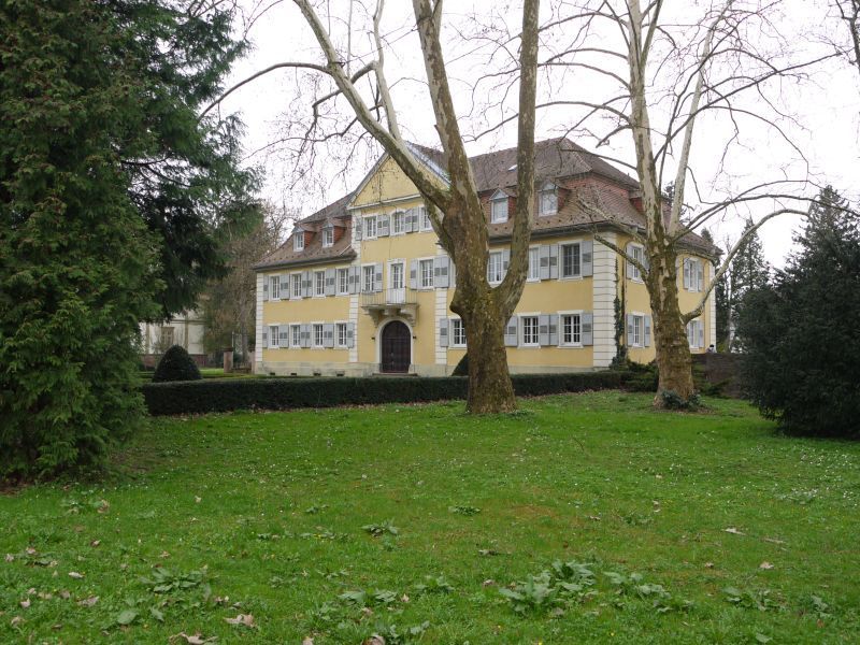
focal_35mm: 34
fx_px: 845
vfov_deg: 41.8
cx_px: 430
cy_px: 322
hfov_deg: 54.0
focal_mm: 17
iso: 100
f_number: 5
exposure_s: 1/160
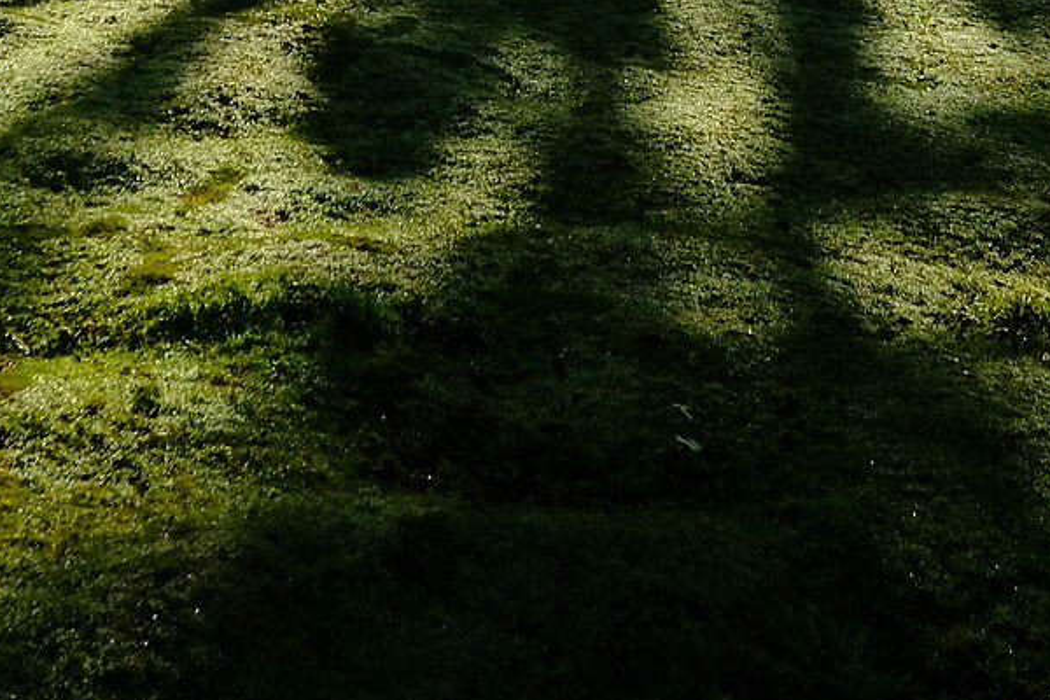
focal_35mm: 64
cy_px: -604
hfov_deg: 31.4
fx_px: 1867
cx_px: 485
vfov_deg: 17.0
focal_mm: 10.5
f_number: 4
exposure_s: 1/4000
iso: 1000
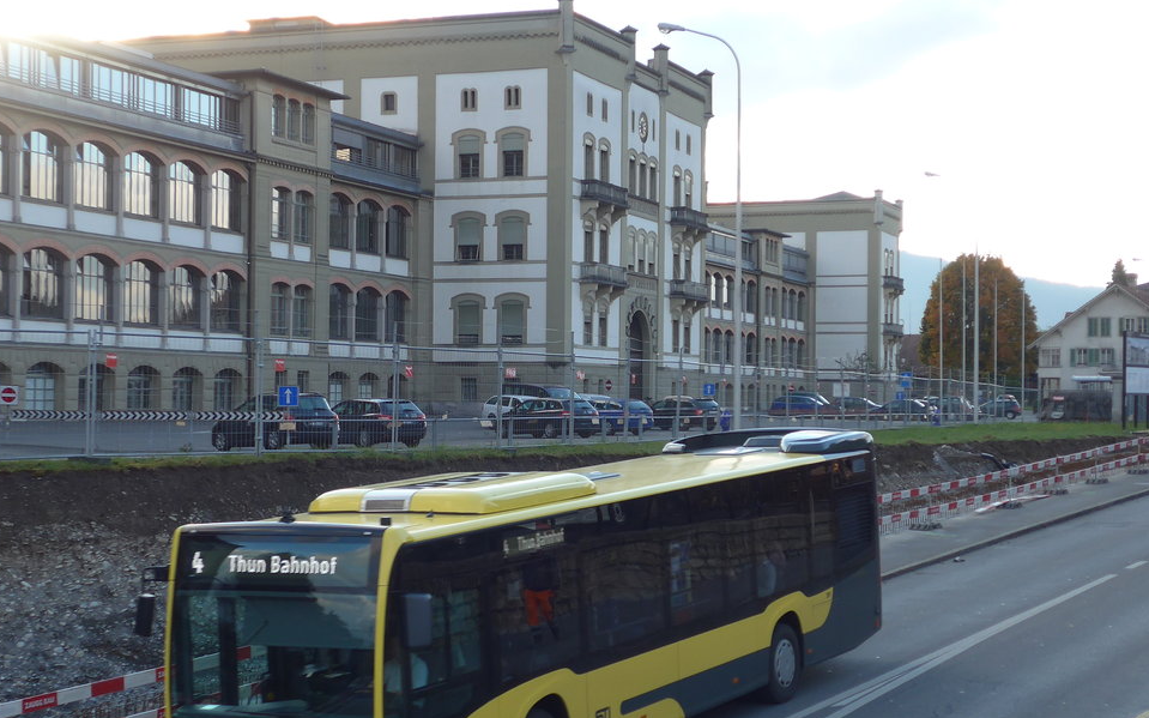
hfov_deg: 29.8
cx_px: 528
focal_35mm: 69
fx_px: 2160
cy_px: 388
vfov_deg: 18.9
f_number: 3.3
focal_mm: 10.7
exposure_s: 1/160
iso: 80
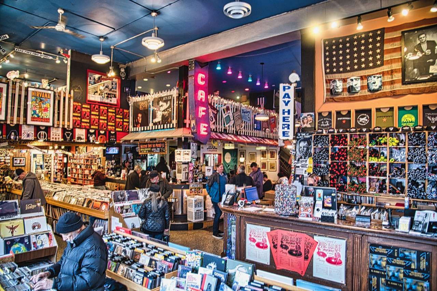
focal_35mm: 24
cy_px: 146
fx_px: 291
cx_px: 218
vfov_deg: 53.1
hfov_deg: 73.8
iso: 500
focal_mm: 24
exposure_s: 1/40
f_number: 4
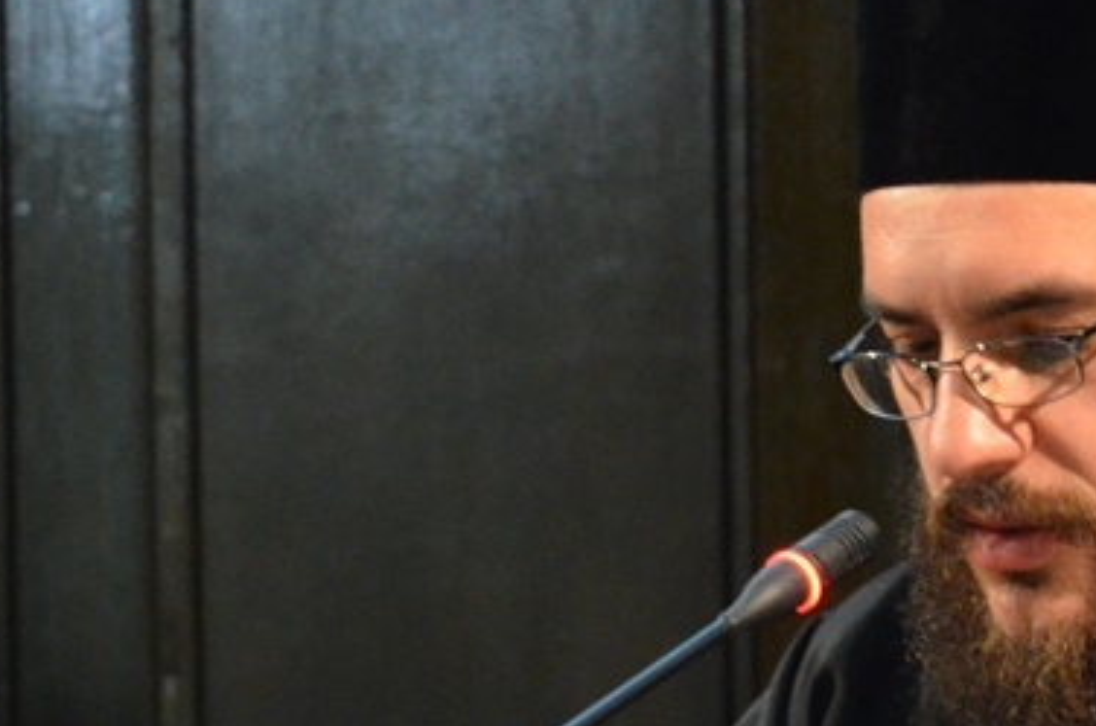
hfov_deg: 4.3
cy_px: 685
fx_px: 14751
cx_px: 61
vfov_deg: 2.8
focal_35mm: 486
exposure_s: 1/15
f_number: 5.6
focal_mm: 105
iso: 3200
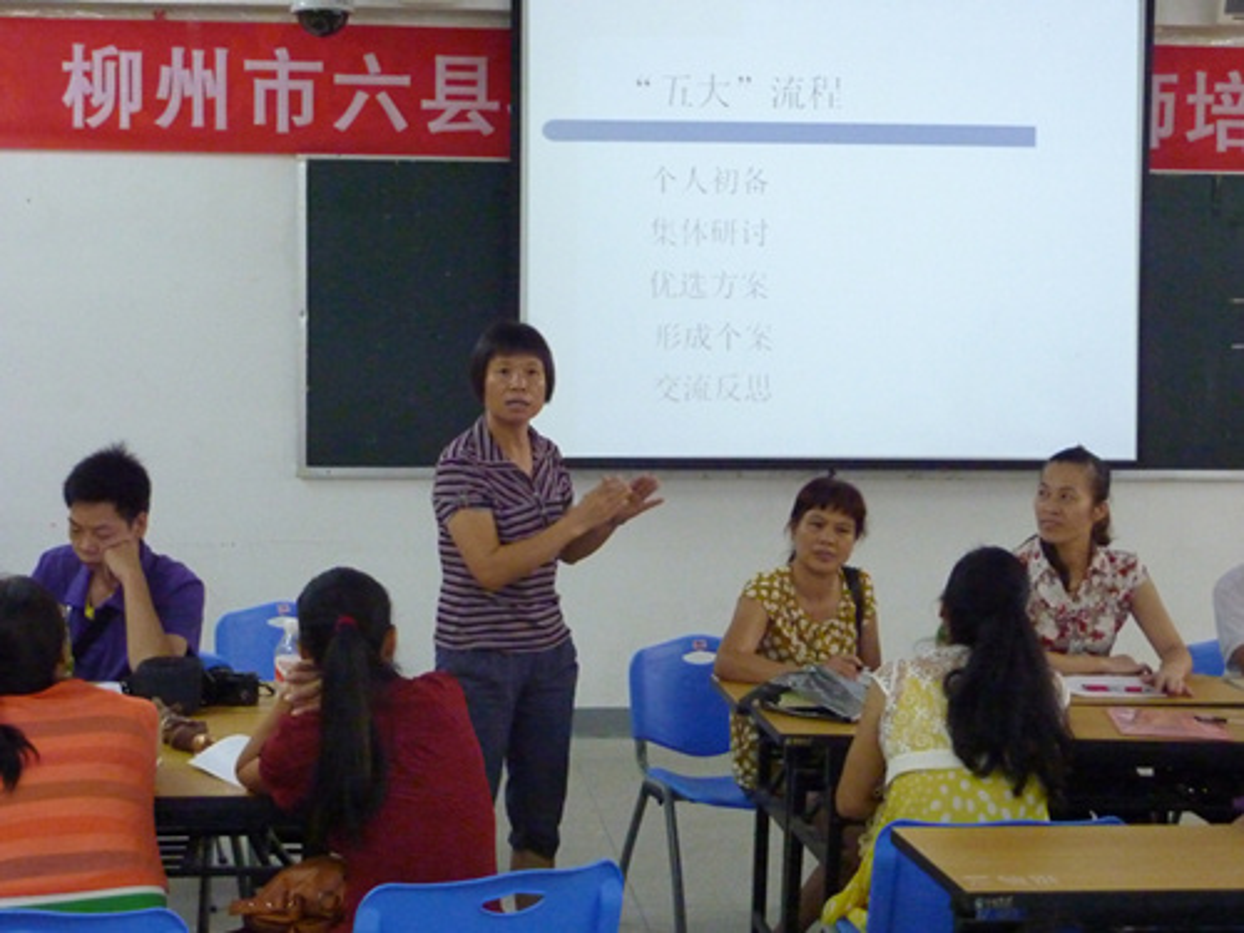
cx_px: 622
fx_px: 1977
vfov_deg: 26.6
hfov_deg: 34.9
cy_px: 466
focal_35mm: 55
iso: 800
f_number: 3.9
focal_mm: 9.1
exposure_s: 1/20
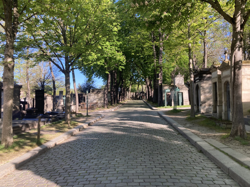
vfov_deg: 49.7
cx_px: 125
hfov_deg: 63.4
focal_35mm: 28
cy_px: 94
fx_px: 202
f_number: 1.8
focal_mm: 3.99
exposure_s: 1/306
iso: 20
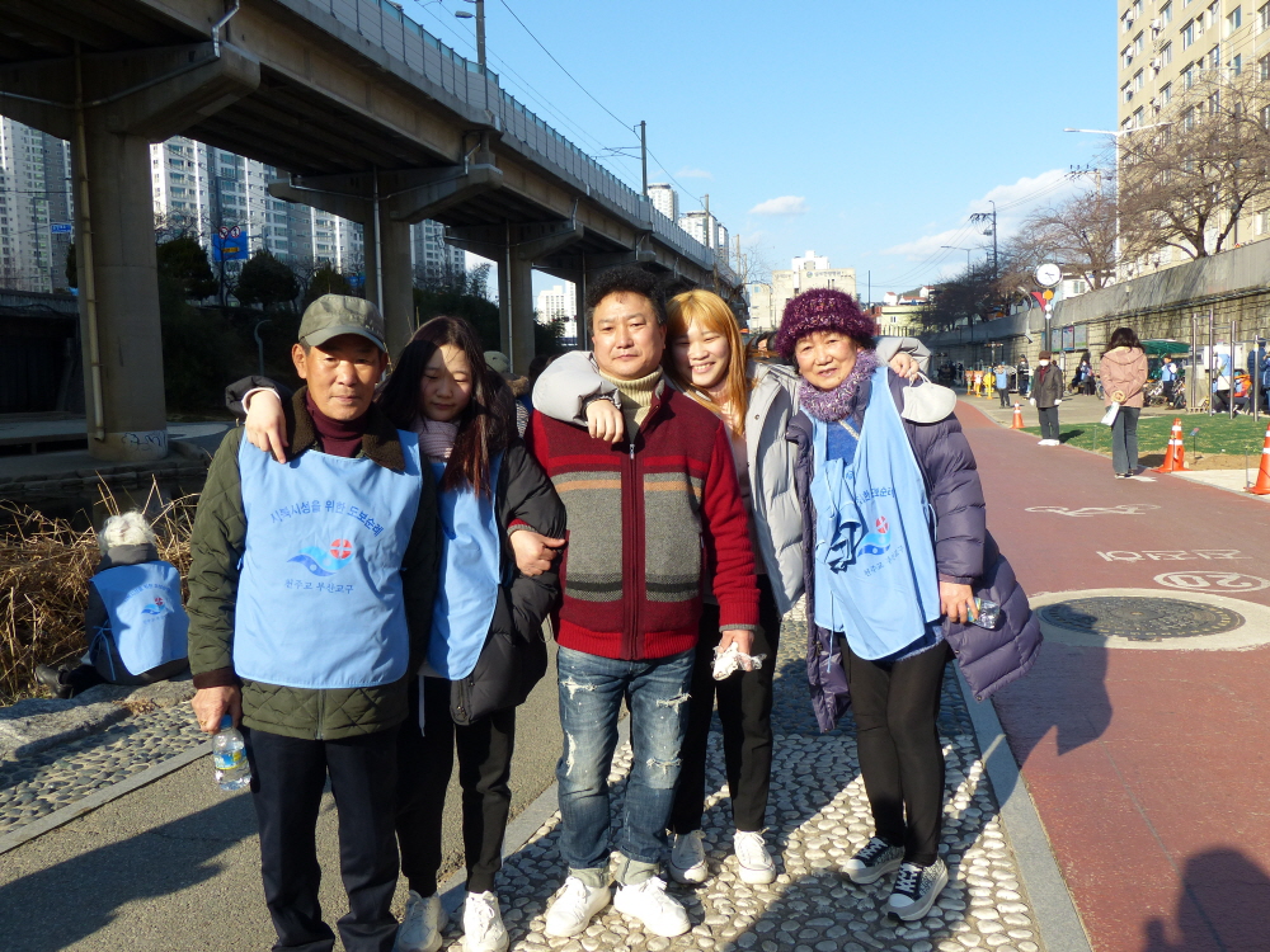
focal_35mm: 29
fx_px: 1064
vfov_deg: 48.2
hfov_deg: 61.7
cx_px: 635
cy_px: 476
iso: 100
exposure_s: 1/640
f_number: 4
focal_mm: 5.3
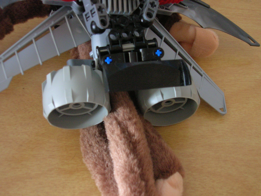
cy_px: 98
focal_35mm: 46
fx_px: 347
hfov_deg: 41.3
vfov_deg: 31.5
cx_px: 130
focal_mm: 7.7
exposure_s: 2
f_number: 3.2
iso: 200
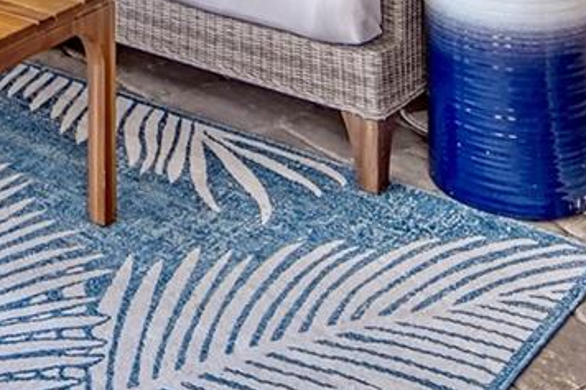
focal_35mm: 81
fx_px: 1318
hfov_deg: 23.7
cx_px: -31
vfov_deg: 13.7
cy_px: -439
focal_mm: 12
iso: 500
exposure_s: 1/80
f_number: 7.1
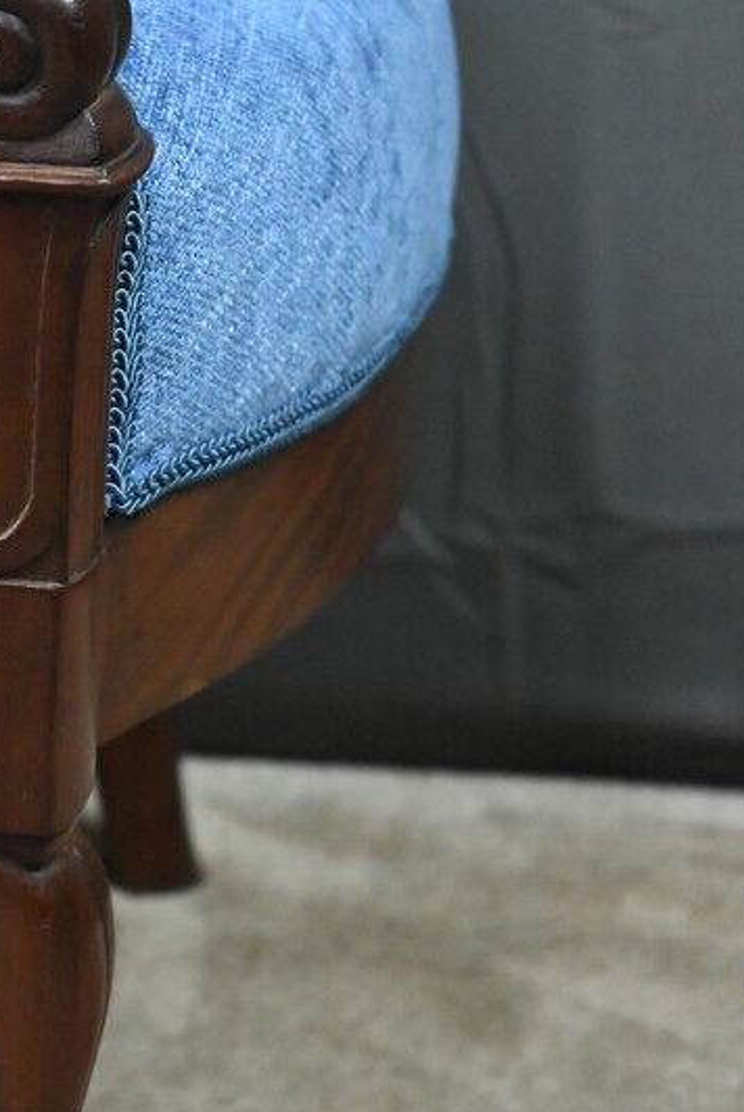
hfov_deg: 12.6
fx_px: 3339
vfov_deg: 18.9
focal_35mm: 108
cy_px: 633
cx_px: -13
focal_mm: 48
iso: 8000
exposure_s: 1/100
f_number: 6.3
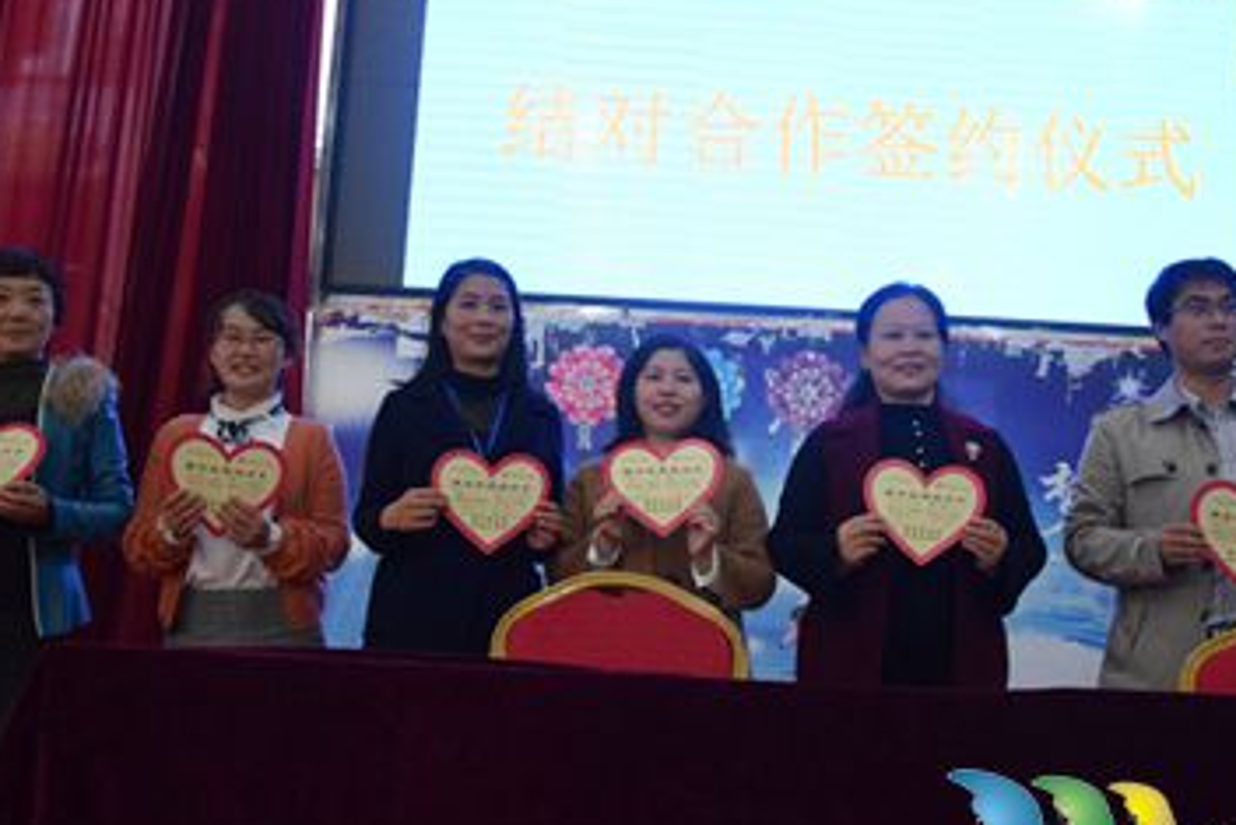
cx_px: 692
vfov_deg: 30.1
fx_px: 1536
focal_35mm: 45
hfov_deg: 43.8
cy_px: 448
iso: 3200
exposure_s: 1/200
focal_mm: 21
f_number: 3.8
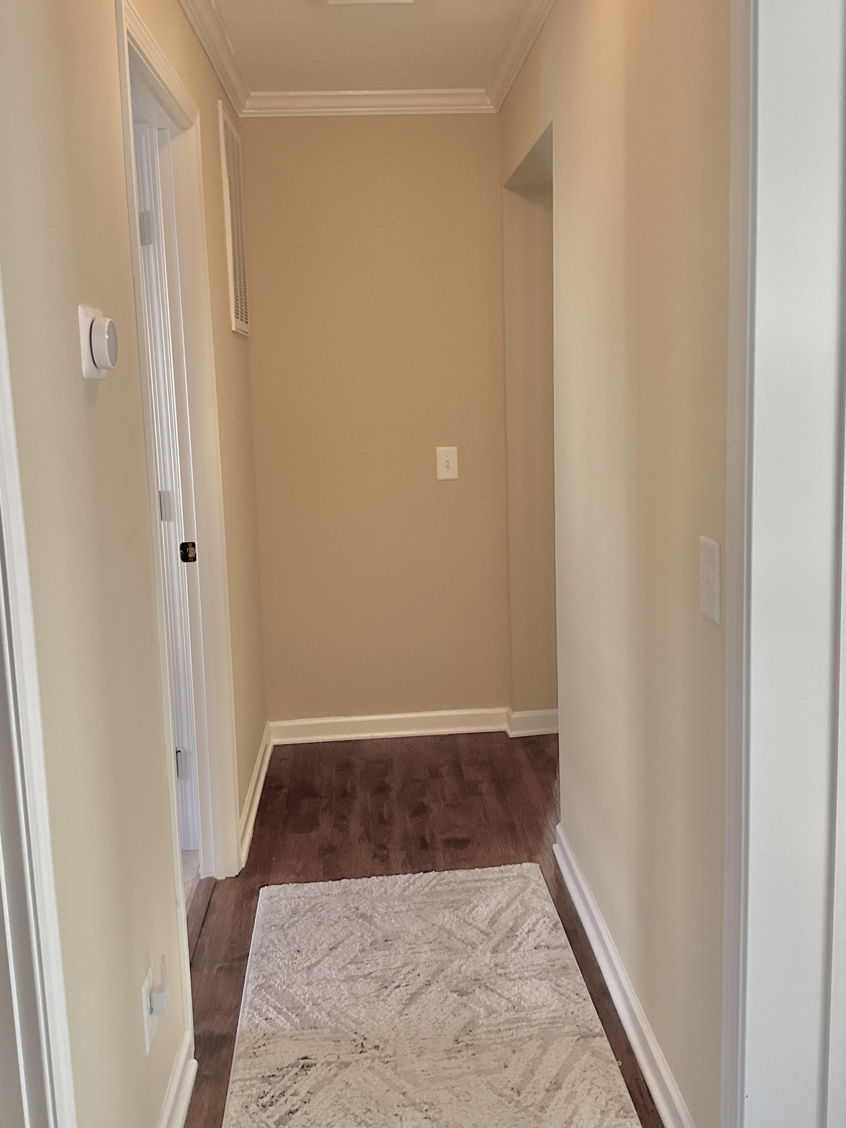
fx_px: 1043
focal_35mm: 32
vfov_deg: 56.8
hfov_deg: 44.1
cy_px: 525
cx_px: 448
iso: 64
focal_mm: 3
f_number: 1.8
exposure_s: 1/60
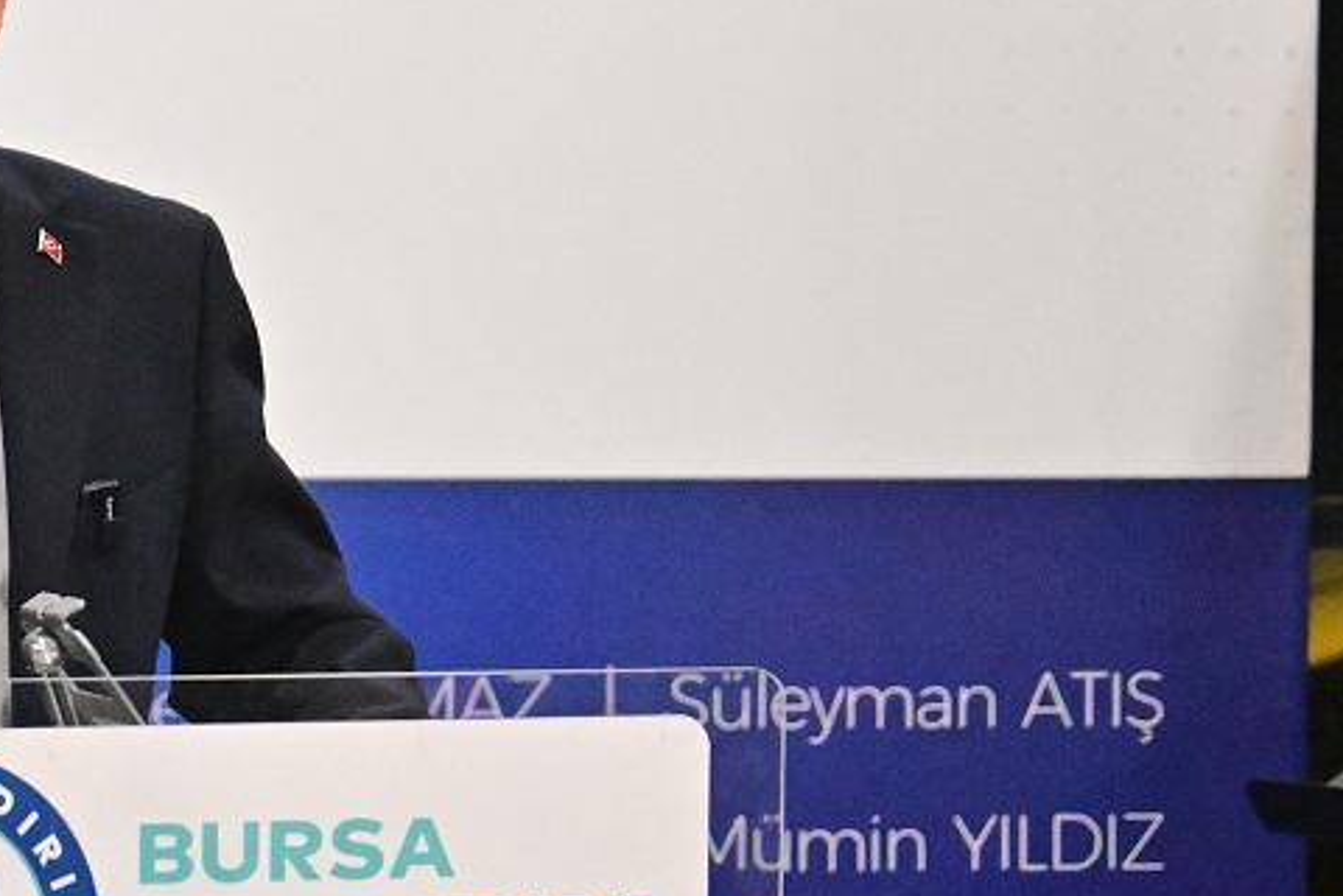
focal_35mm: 292
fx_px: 10892
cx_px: -396
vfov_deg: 4.7
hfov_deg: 7.0
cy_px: 645
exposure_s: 1/250
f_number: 2.8
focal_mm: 70
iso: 8000
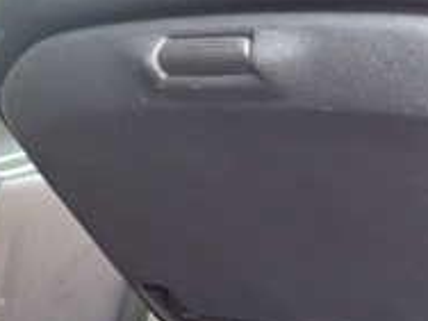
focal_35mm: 80
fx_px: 989
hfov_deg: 22.1
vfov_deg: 17.8
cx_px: 542
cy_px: 355
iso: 250
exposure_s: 1/30
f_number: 2
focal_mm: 4.5
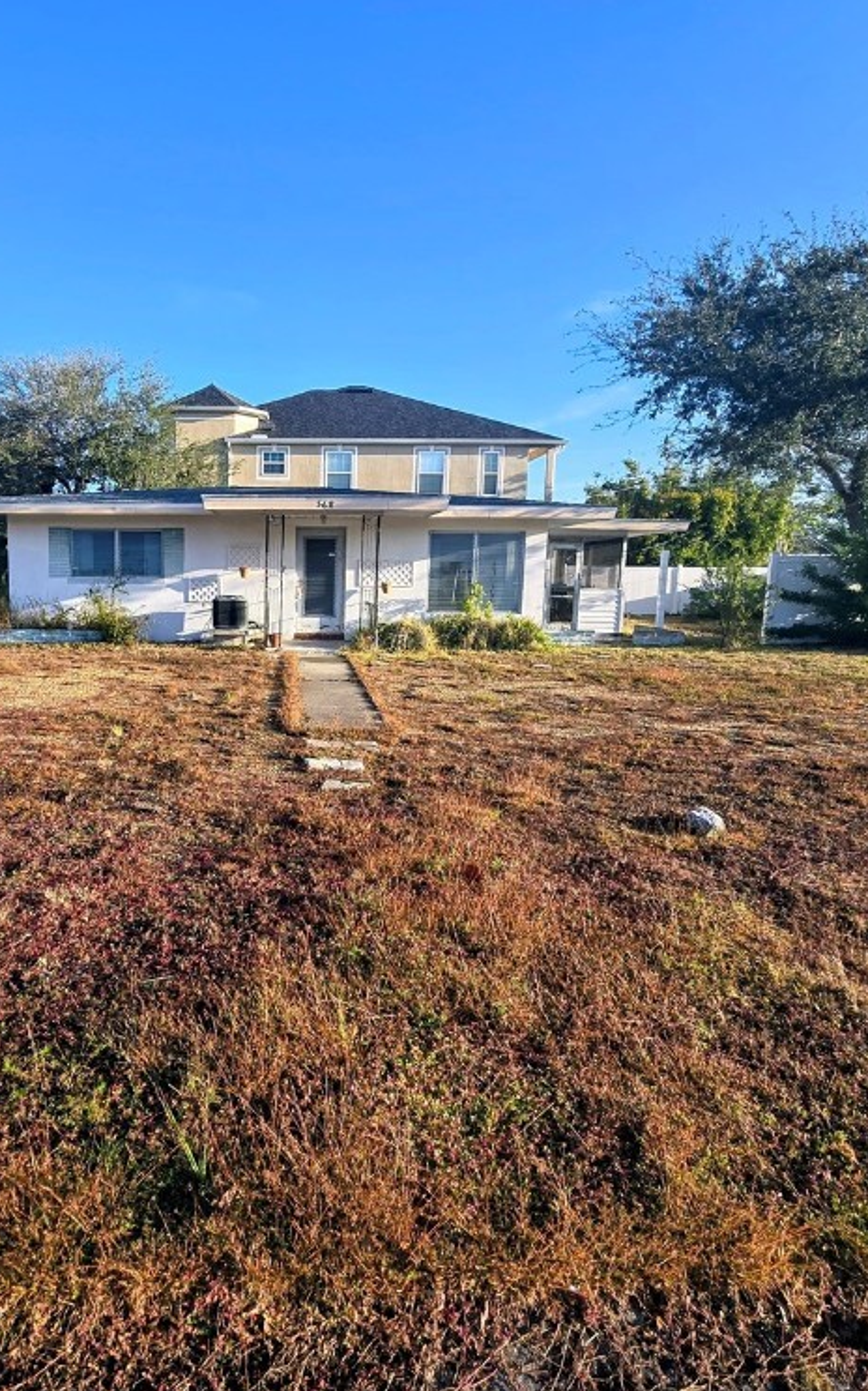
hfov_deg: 60.4
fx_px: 720
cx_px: 273
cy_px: 685
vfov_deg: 88.0
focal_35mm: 19
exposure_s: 1/924
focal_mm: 2.2
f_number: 2.2
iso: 50
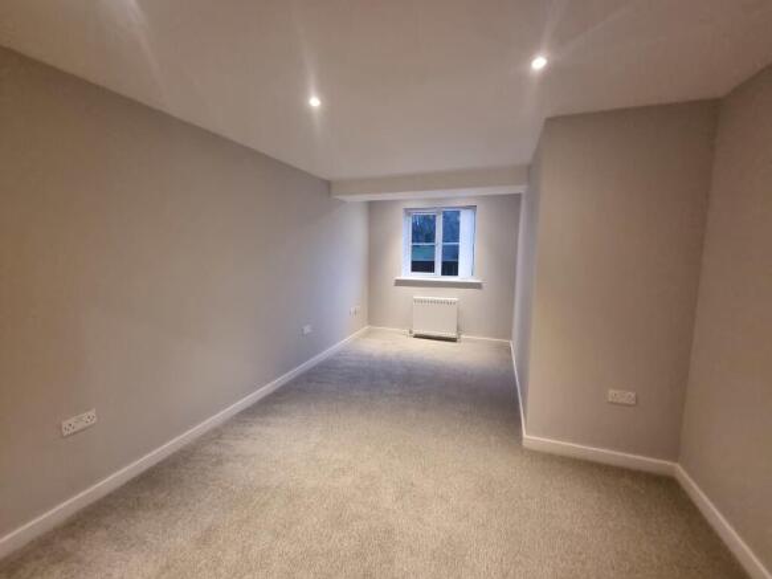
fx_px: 290
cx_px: 386
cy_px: 290
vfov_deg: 89.9
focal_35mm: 13
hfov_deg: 106.2
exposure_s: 1/33
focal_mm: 2.2
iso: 500
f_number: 2.2
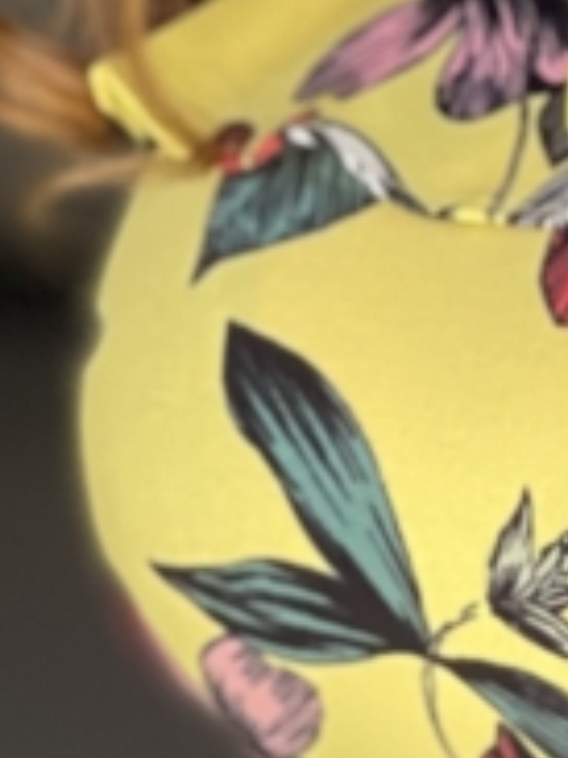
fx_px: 7141
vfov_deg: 6.0
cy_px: -570
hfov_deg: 4.5
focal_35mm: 326
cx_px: 1318
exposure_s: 1/121
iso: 50
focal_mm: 7.5
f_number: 2.2
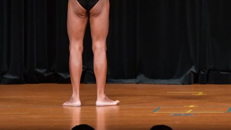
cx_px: 167
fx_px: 2866
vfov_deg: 2.6
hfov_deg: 4.6
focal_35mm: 468
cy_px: 7
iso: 5000
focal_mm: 180
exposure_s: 1/400
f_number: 5.6
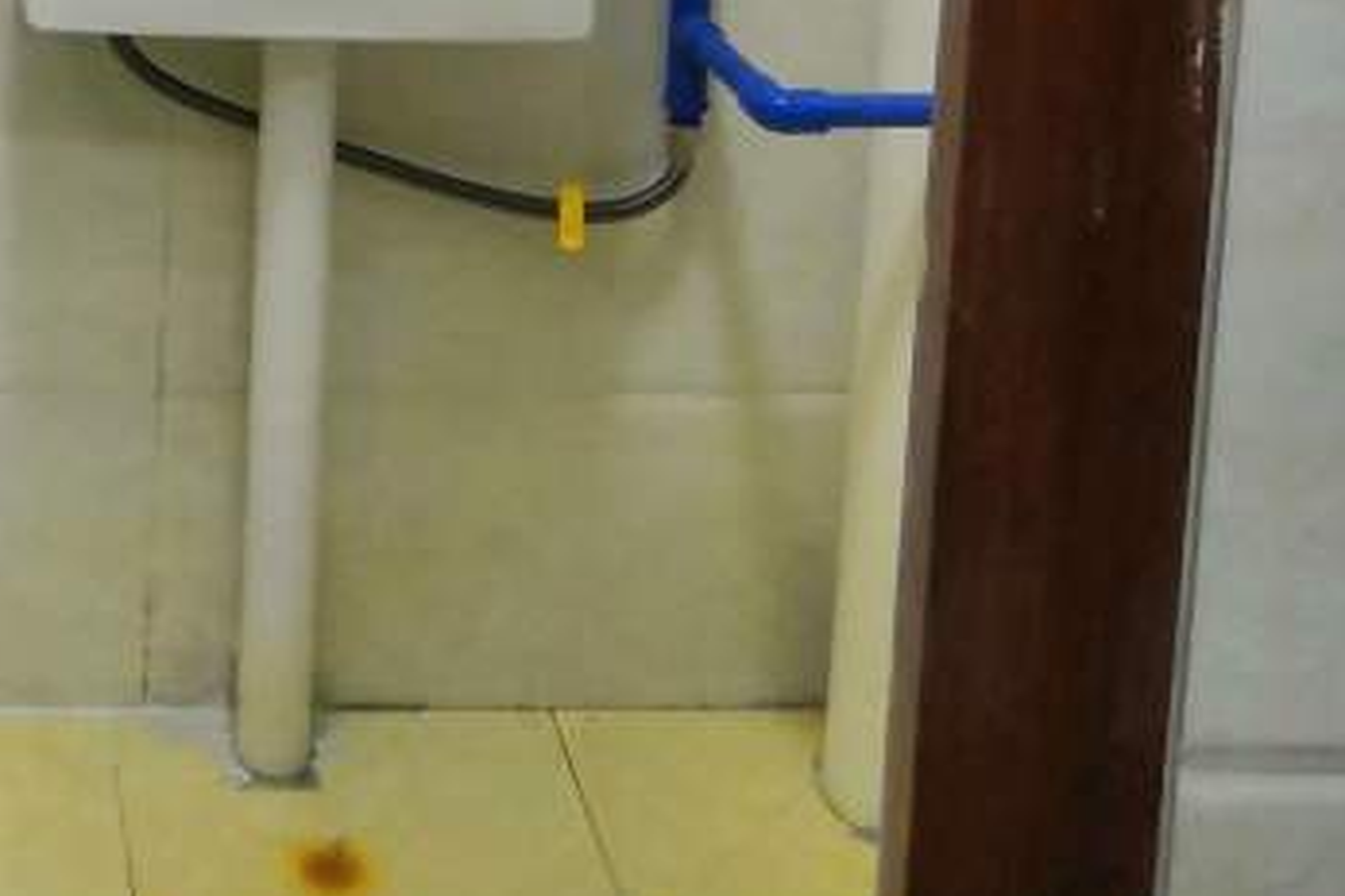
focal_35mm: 86
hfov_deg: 22.9
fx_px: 3213
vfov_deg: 13.6
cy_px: -882
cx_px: 58
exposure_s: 1/100
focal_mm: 3.95
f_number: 1.8
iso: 500
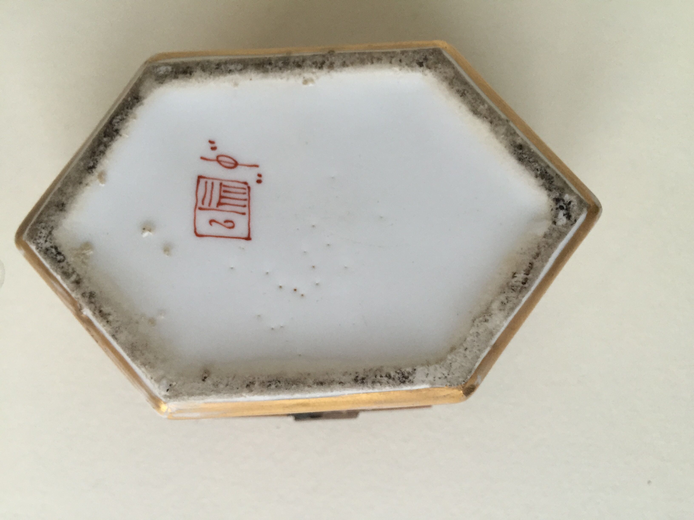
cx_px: 347
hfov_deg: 61.7
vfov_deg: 48.2
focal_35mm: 29
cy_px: 260
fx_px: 581
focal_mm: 4.15
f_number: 2.2
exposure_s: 1/30
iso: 100
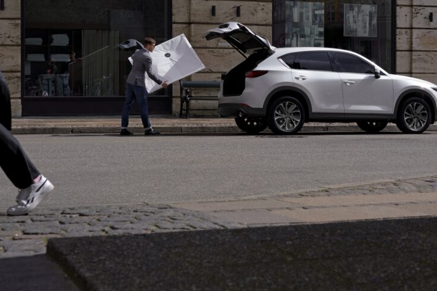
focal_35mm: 77
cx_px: 247
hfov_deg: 26.3
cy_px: 90
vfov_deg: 17.7
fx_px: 935
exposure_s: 1/2000
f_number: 5
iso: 100
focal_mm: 55
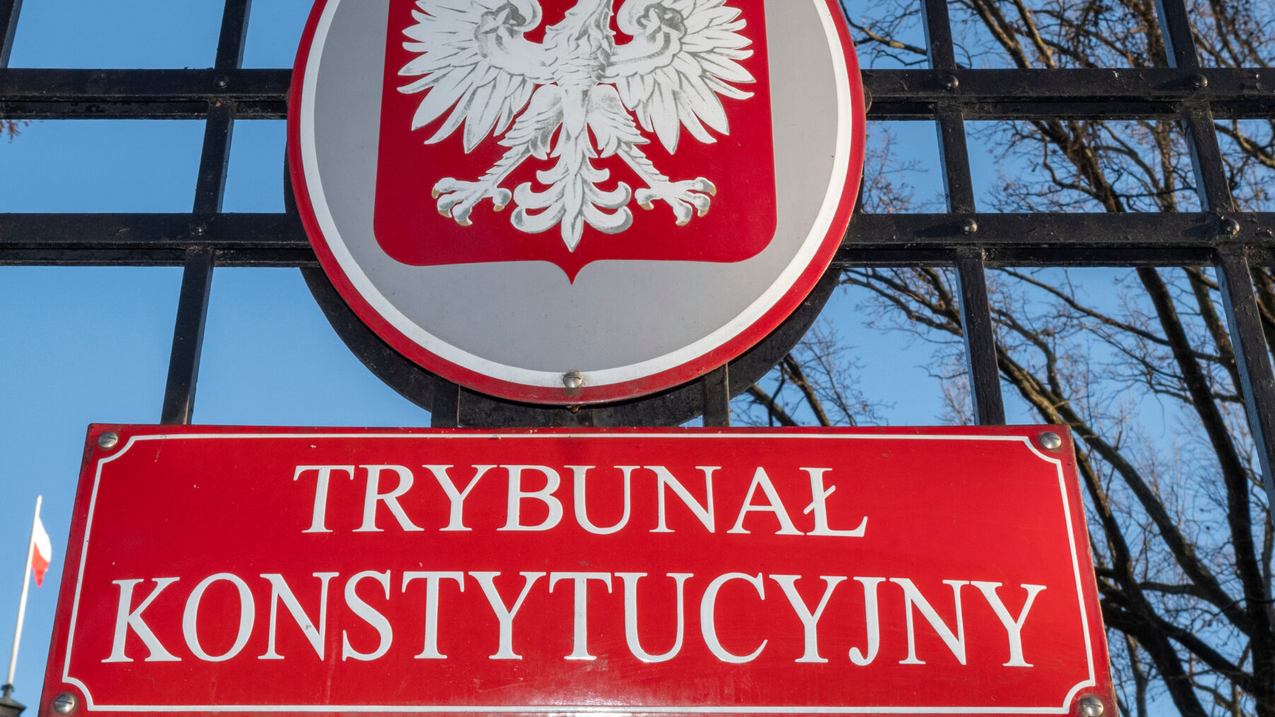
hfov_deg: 36.0
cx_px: 549
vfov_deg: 20.7
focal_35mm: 58
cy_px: 302
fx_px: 1961
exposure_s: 1/200
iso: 400
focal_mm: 26
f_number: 13
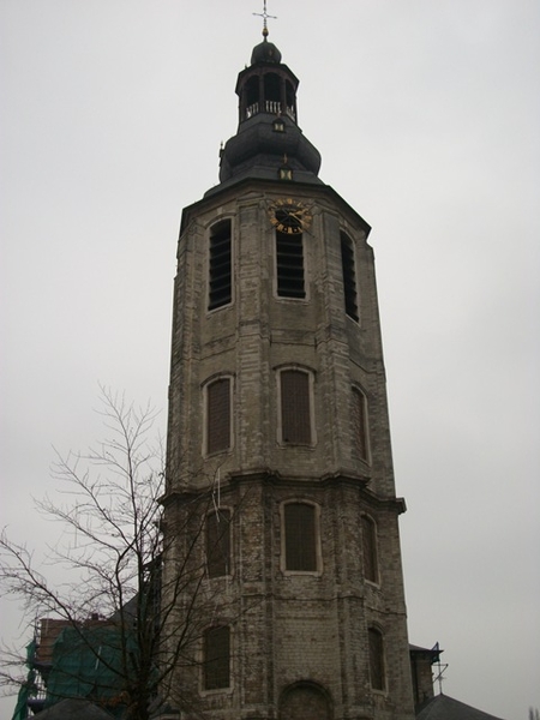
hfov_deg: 36.0
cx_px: 270
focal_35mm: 40
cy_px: 360
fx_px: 832
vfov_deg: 46.8
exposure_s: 1/400
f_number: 3.2
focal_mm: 7.1
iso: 80
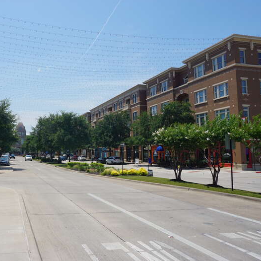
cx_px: 69
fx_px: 264
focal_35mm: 31
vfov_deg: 52.5
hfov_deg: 50.6
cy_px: 131
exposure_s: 1/160
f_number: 11
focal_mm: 16
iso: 100
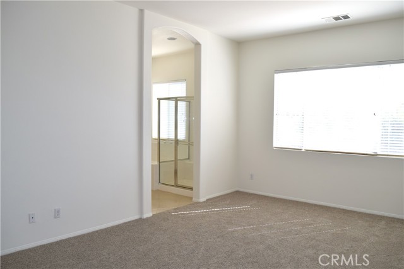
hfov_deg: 67.4
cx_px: 202
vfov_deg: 48.0
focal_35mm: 27
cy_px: 134
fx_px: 303
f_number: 6.3
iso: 200
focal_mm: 18
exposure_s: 1/80
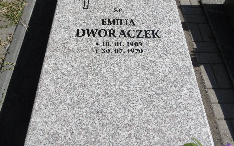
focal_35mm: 30
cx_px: 124
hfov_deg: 62.9
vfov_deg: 41.3
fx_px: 191
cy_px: 50
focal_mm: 4.3
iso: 100
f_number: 7.8
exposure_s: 1/320
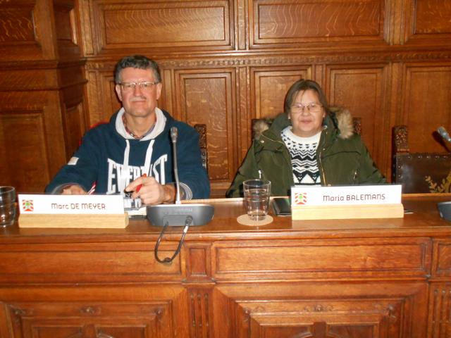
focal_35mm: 39
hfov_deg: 47.9
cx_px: 226
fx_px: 508
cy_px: 169
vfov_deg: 36.8
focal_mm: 6.7
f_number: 3.9
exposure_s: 1/30
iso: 720
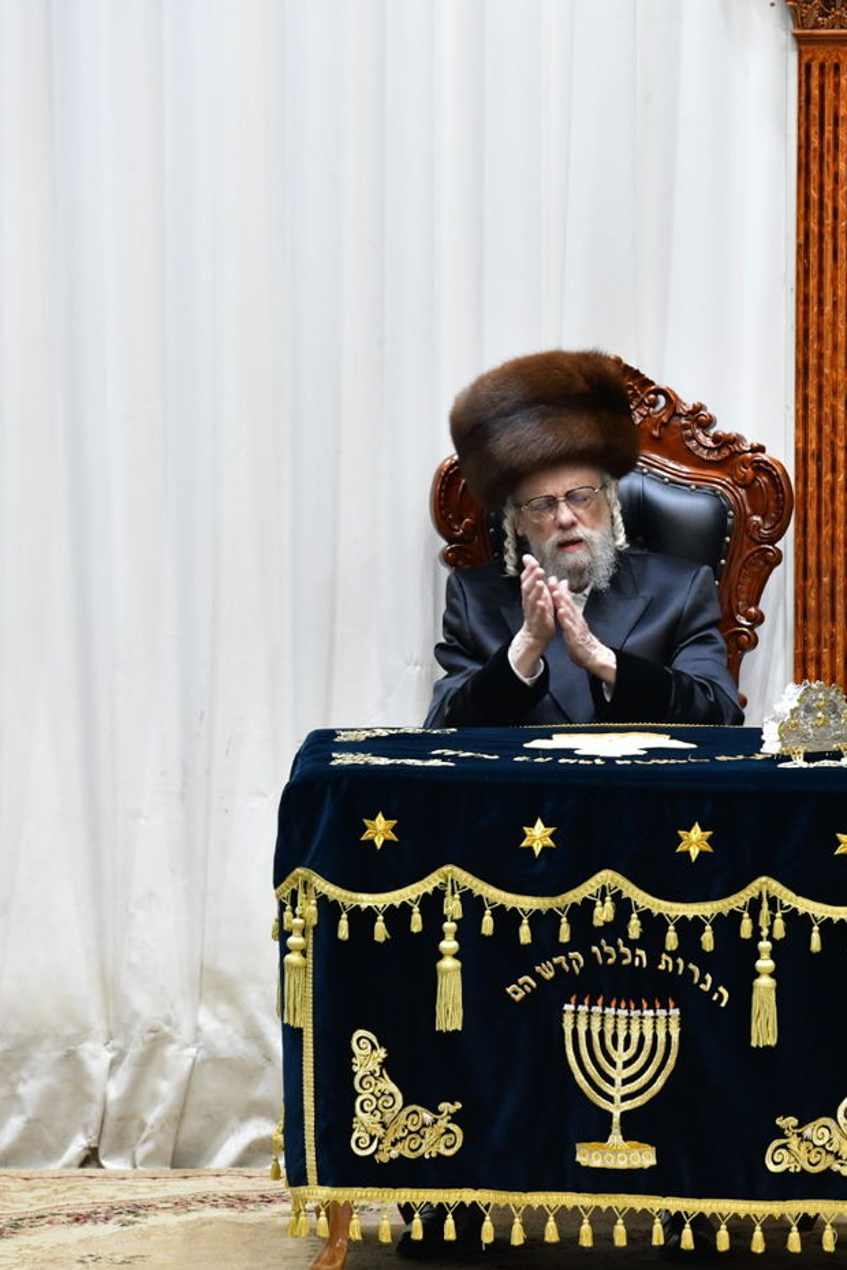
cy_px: 634
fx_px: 10622
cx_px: 548
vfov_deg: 6.8
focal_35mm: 301
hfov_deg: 4.6
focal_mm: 200
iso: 2000
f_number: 5.6
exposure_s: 1/100
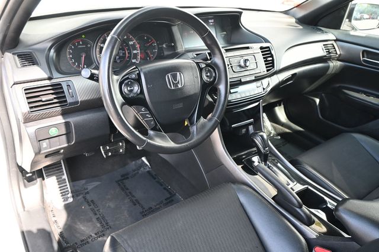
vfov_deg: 45.6
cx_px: 190
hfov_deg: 64.6
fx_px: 300
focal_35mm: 28
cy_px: 126
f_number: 3.8
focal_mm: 19
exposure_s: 1/125
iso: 500
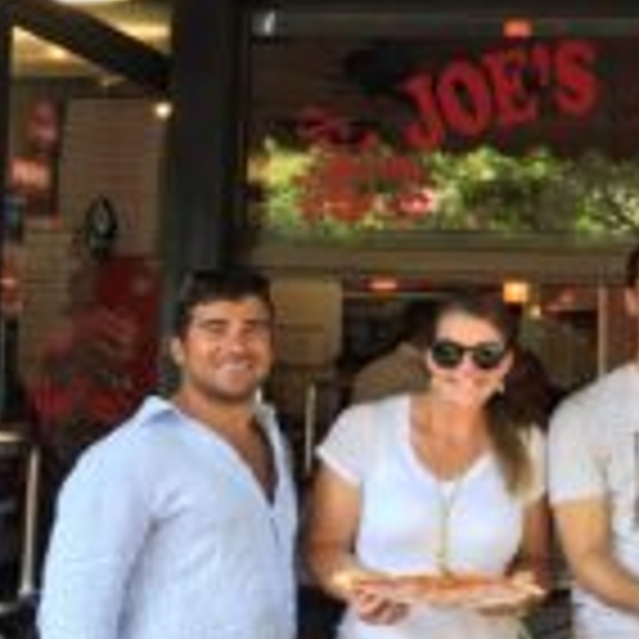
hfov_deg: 22.8
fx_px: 1504
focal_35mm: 72
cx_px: 682
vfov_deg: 23.9
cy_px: 254
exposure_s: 1/40
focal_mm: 4.15
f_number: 2.2
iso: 32
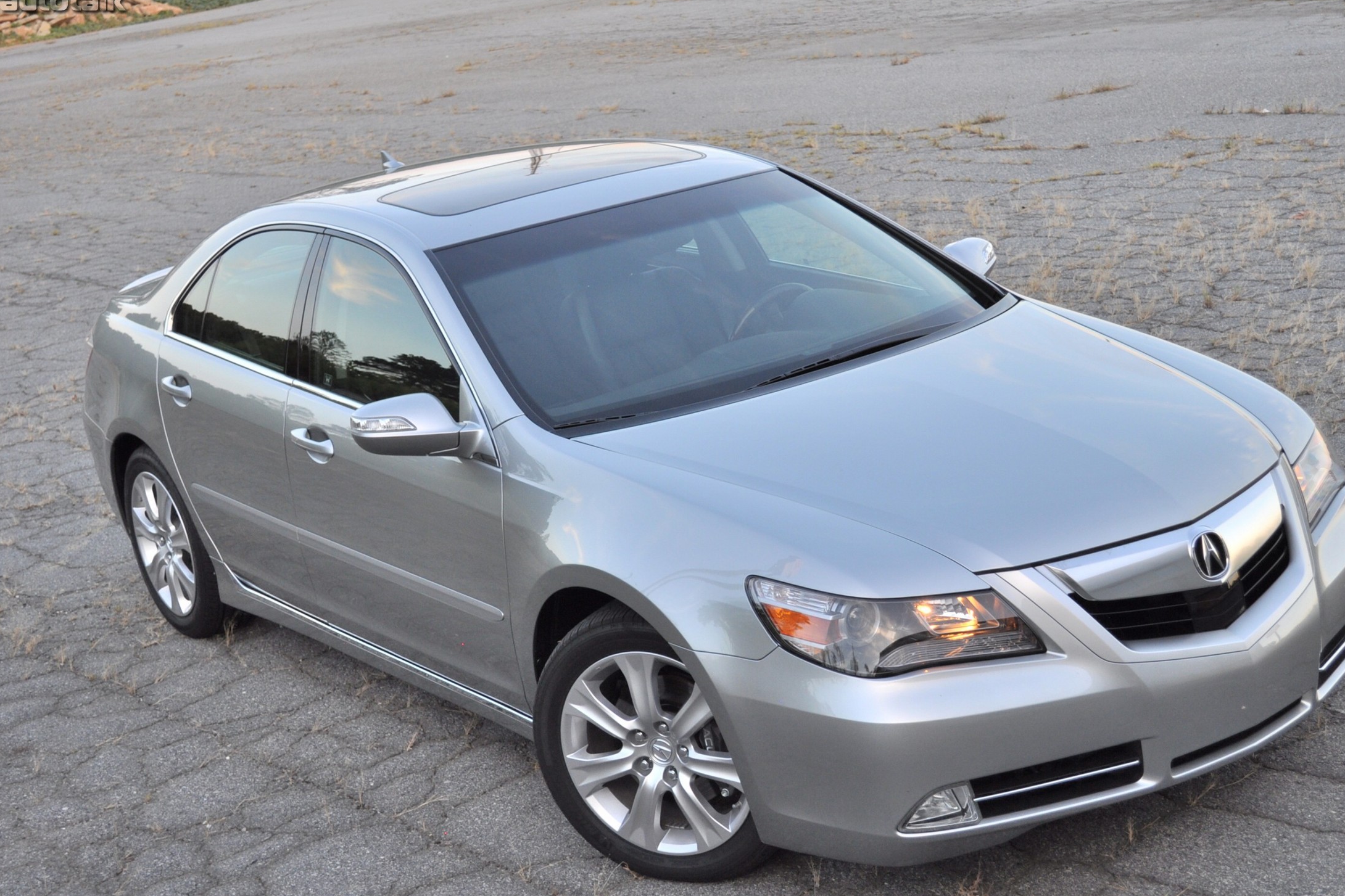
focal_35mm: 55
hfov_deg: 36.2
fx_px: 2055
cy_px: 499
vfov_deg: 24.6
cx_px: 759
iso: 400
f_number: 4.8
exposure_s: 1/80
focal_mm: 32
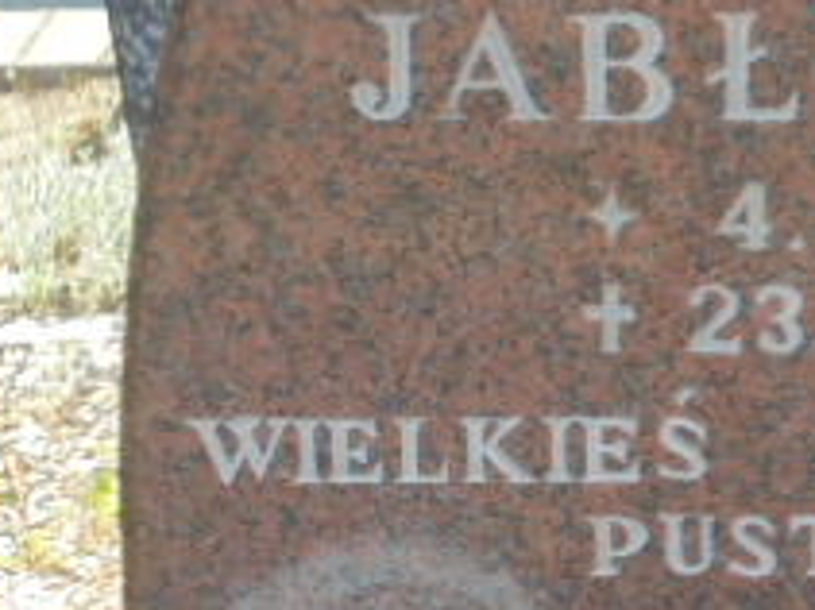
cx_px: 1178
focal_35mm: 194
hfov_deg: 9.9
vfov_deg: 7.6
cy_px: 587
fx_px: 4565
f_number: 5.6
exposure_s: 1/100
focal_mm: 11.5
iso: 100
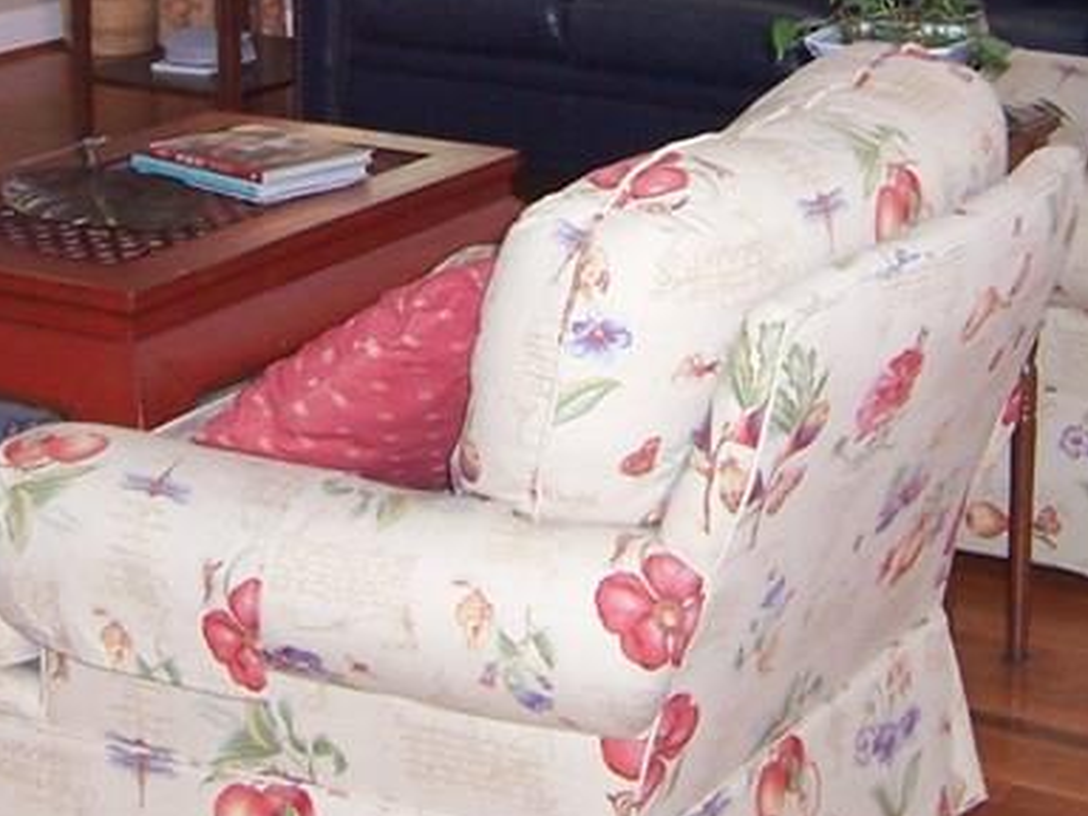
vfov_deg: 16.2
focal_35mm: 88
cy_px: -122
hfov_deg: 22.2
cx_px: 422
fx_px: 2766
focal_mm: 5.5
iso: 140
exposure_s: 1/60
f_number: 2.8
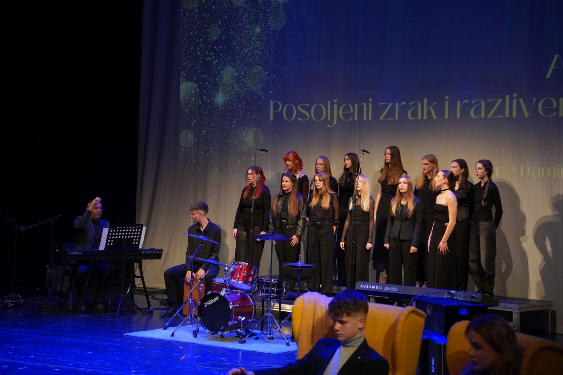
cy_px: 188
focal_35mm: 75
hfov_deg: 27.0
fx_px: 1173
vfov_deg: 18.2
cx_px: 282
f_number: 3.5
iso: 1600
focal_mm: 50
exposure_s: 1/125
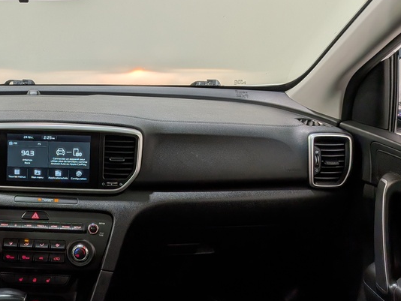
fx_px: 533
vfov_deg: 31.5
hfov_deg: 38.7
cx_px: 49
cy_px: 178
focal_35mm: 46
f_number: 1.7
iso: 29
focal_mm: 4.53
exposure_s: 1/321
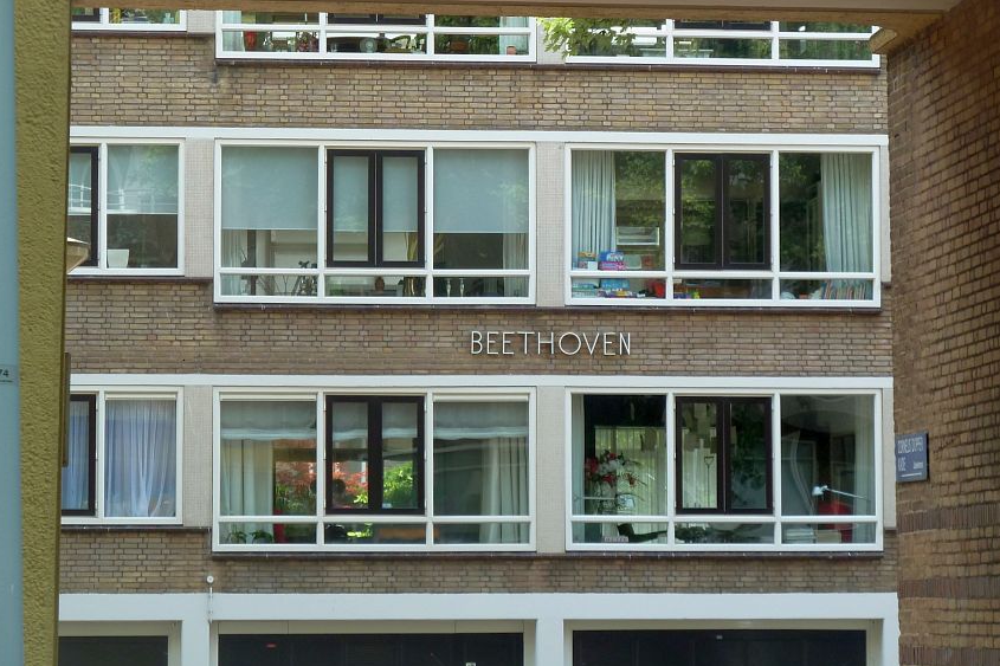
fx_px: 4471
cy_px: 224
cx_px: 554
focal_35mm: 161
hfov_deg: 12.8
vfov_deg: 8.5
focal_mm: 21
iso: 100
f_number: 4.4
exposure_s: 1/50
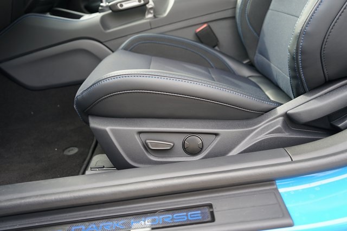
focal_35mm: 31
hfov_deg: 60.3
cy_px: 116
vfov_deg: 42.3
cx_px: 174
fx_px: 299
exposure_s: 1/60
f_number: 4
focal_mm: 31
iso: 250
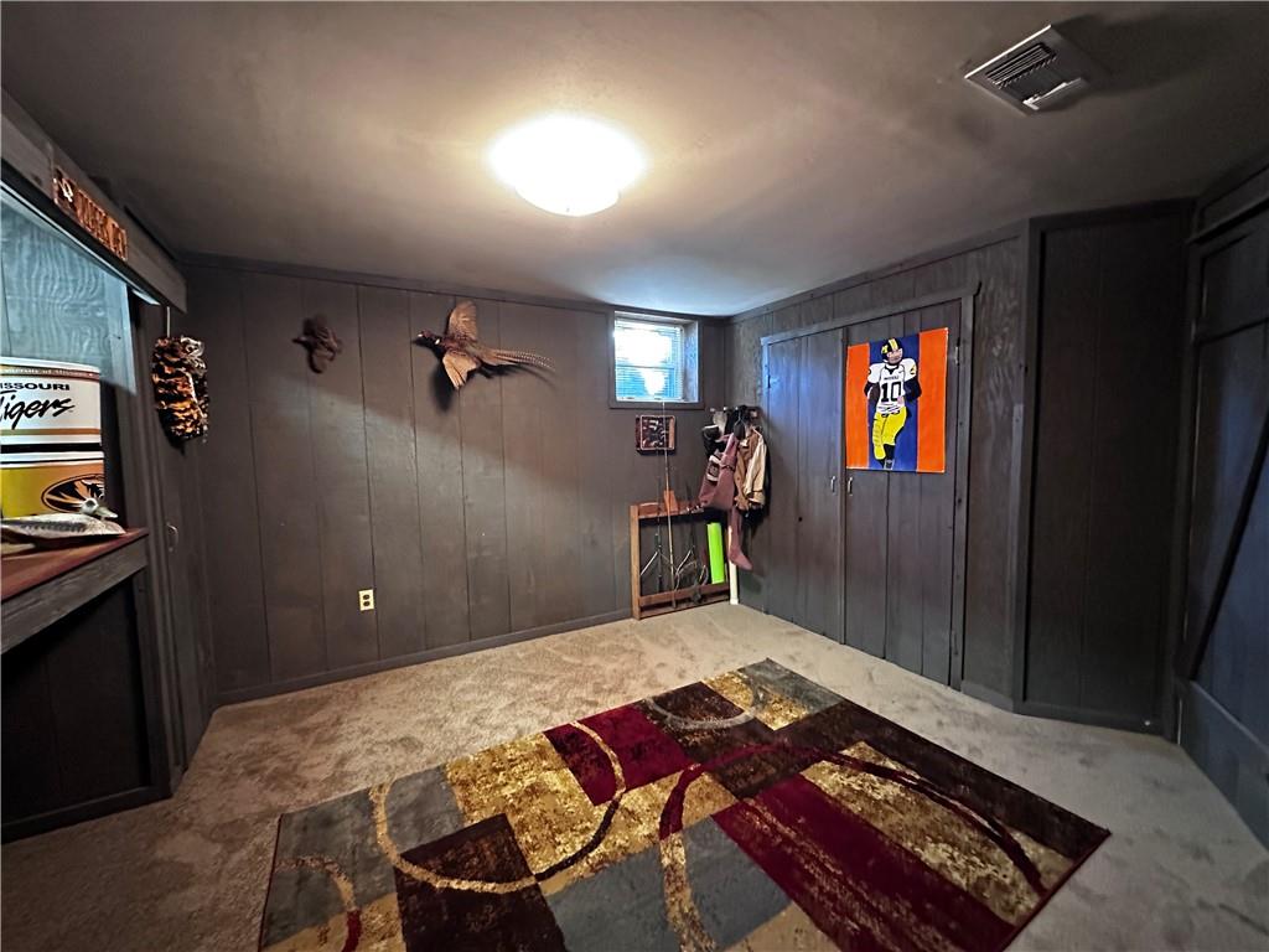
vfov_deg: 85.7
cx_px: 634
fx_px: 513
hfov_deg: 102.1
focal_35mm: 14
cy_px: 476
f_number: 2.2
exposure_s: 1/60
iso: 1250
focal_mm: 2.22
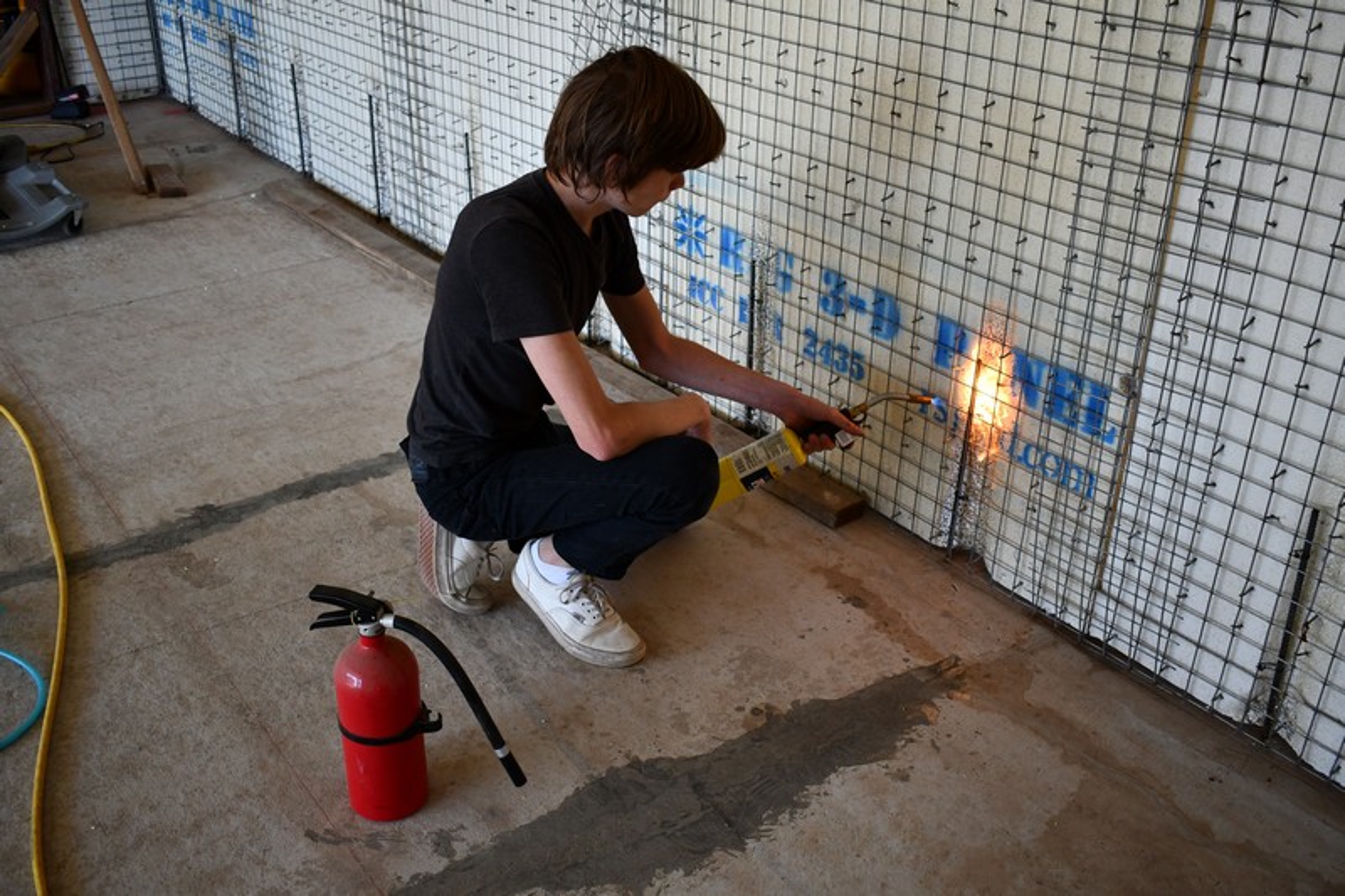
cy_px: 448
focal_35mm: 34
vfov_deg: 38.9
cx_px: 672
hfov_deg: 55.8
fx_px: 1270
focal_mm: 23
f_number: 3.8
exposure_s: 1/250
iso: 720
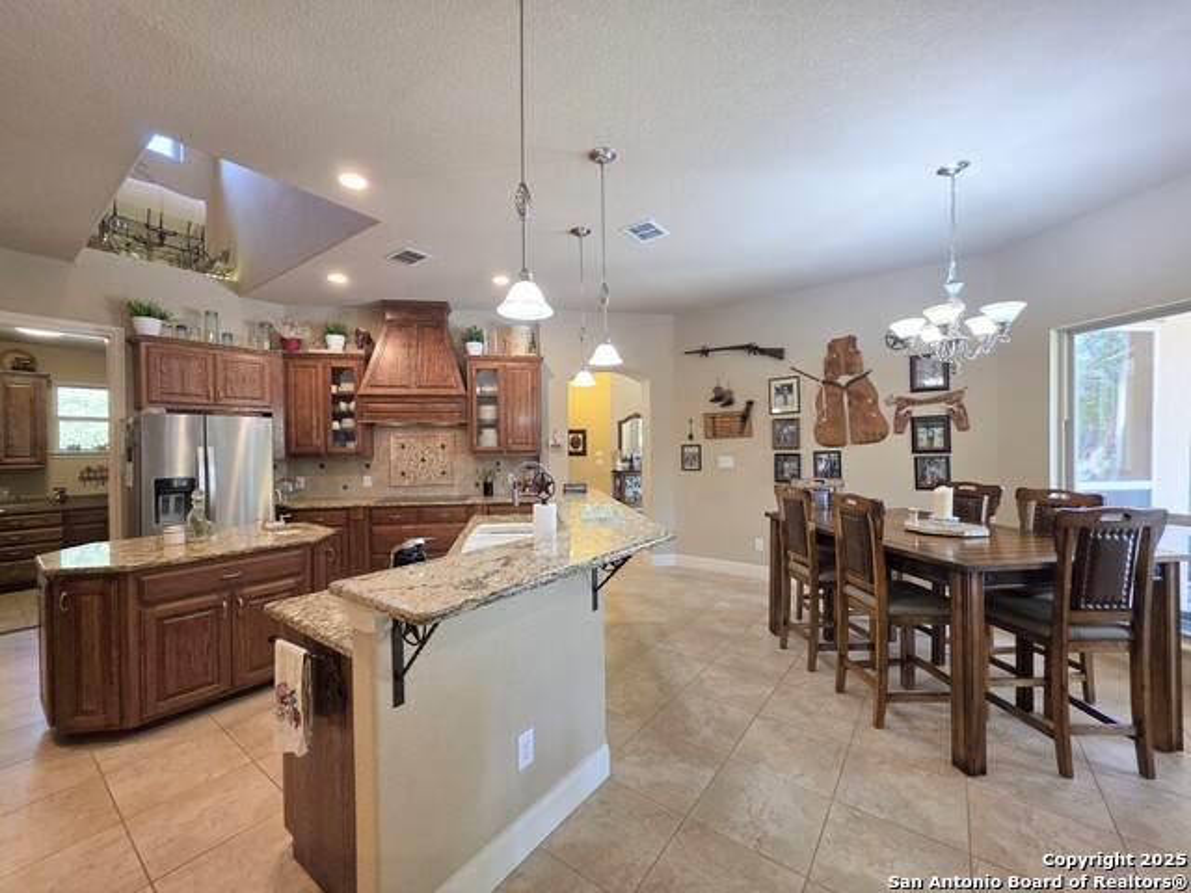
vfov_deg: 89.9
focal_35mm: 13
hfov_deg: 106.2
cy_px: 446
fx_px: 447
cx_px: 596
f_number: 1.9
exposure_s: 1/120
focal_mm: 2.2
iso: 250
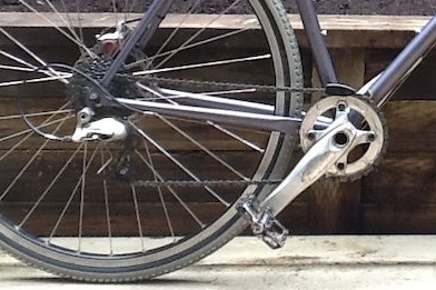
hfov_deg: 28.5
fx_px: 823
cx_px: 395
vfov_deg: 19.2
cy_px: -24
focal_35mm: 68
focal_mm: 2.03
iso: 80
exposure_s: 1/40
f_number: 2.4
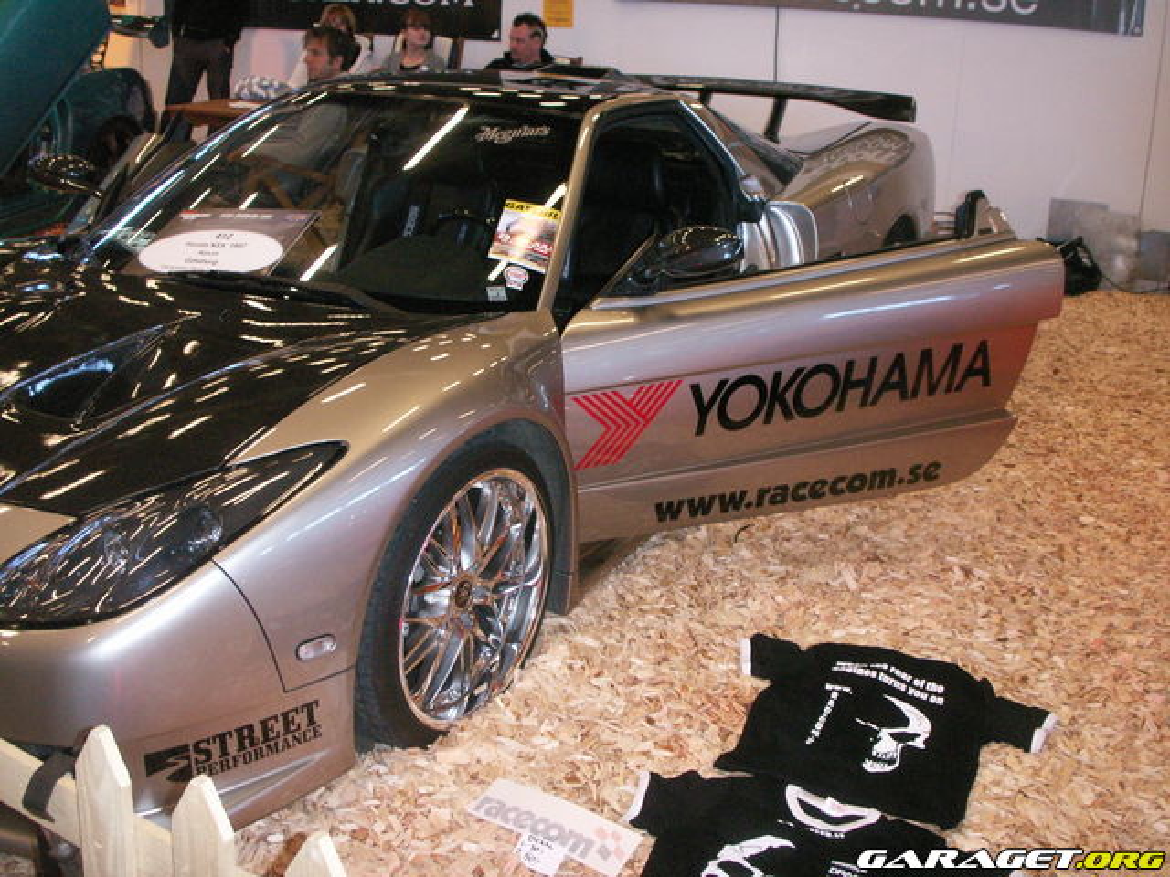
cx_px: 585
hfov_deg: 50.1
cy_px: 438
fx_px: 1251
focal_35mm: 37
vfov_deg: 38.7
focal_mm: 7.7
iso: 160
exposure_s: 1/40
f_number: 3.5
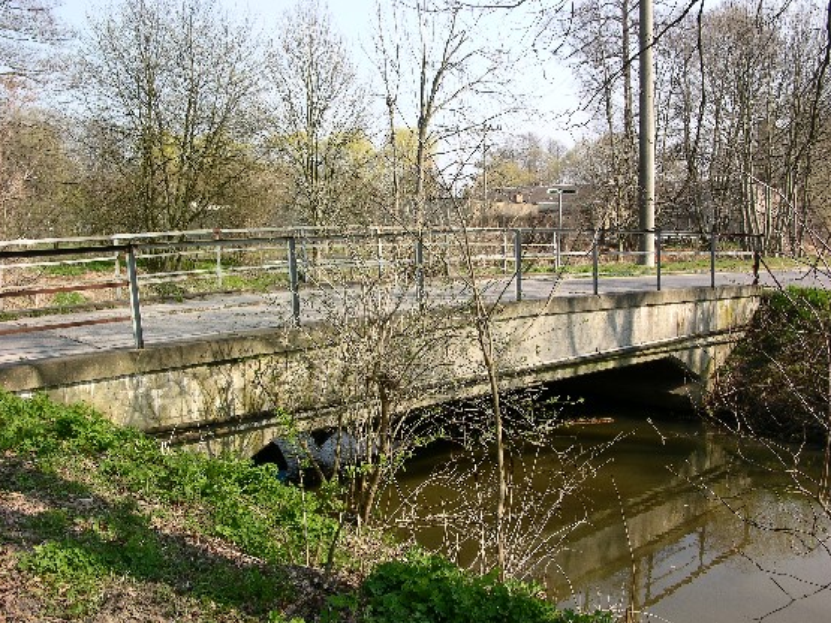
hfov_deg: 50.1
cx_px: 411
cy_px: 317
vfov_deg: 38.7
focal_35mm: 37
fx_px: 888
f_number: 7.1
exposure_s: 1/80.8
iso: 50
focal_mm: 8.9
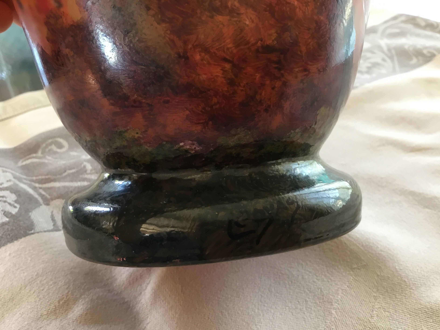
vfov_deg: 45.4
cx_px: 220
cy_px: 165
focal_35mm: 31
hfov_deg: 58.4
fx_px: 394
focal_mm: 3.3
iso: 80
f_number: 2.4
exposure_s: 1/33
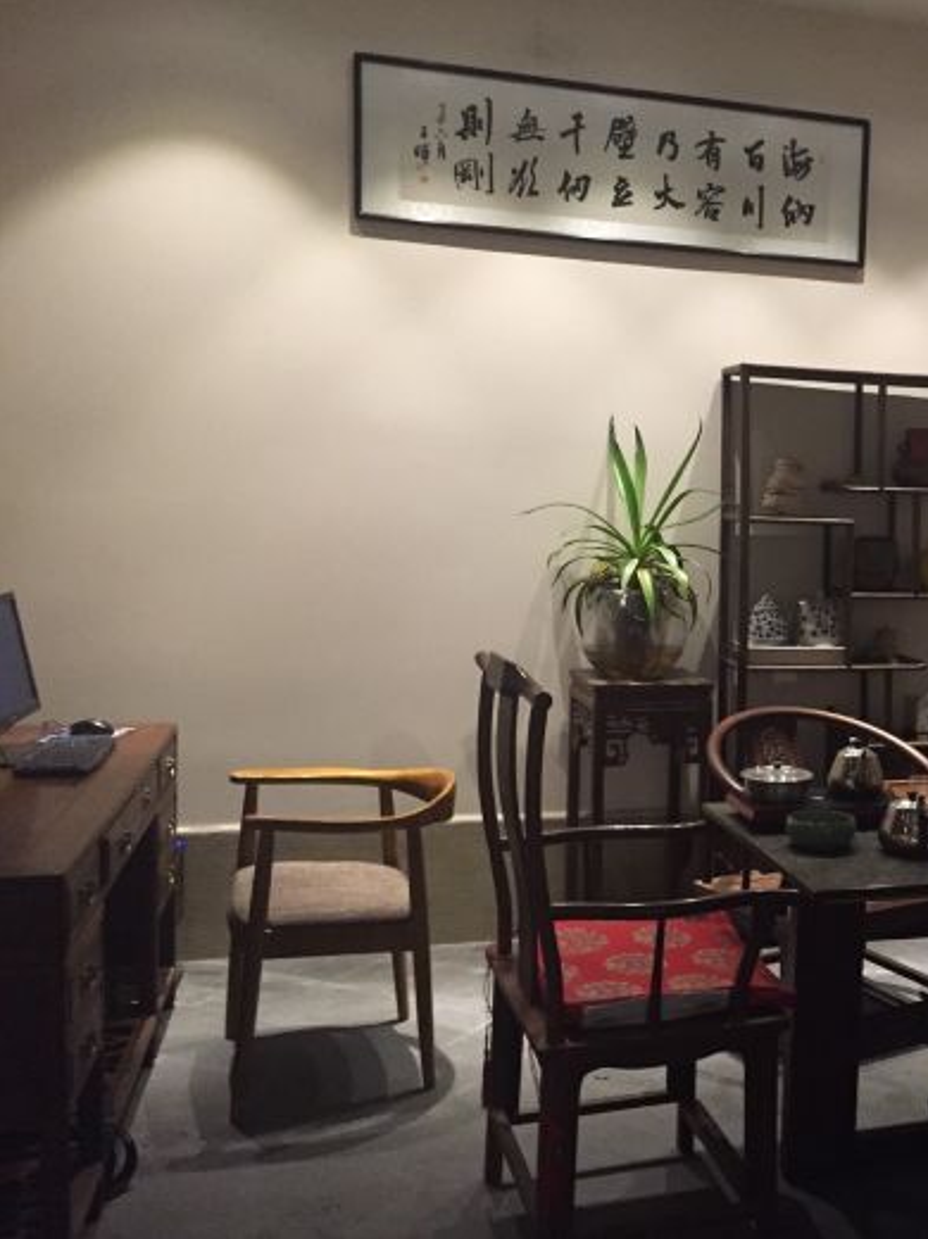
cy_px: 617
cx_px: 830
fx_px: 1396
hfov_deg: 34.7
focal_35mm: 39
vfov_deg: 47.9
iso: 250
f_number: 2.2
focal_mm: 4.15
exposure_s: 1/17
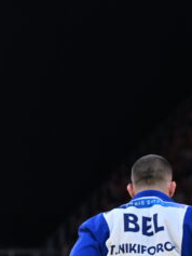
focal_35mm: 365
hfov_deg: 4.1
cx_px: -31
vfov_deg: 5.4
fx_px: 2697
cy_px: 138
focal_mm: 120
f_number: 3.5
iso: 1000
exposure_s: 1/1250
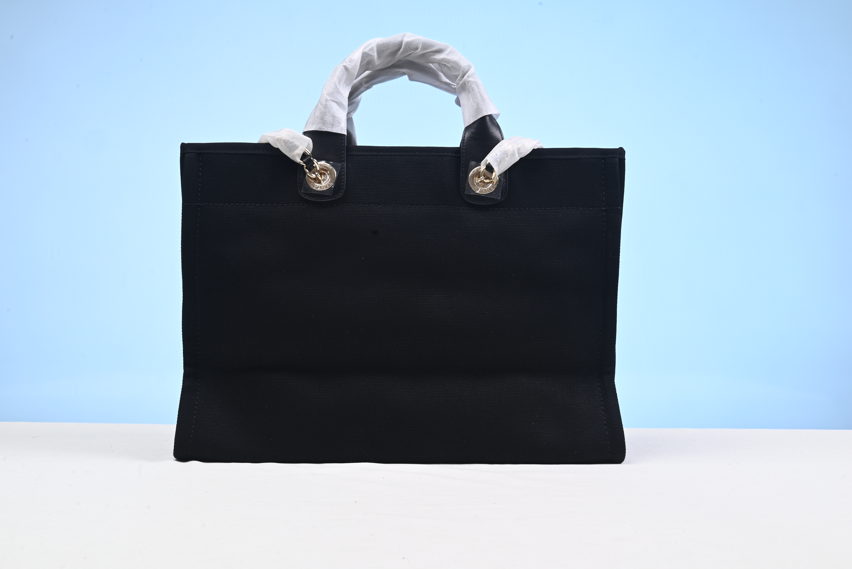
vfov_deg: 33.4
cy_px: 284
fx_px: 947
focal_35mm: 40
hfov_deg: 48.4
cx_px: 426
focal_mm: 40
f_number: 16
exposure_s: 1/2
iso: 100
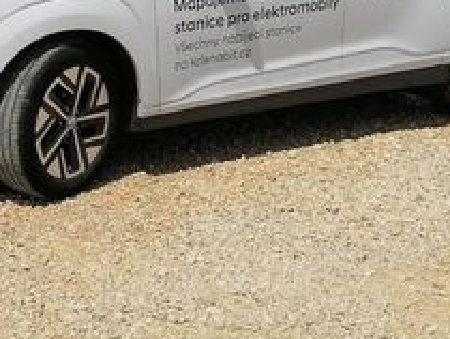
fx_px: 1458
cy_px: -103
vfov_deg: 12.8
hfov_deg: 17.1
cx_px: -24
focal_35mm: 112
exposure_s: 1/3247
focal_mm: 5.3
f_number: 1.8
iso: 50
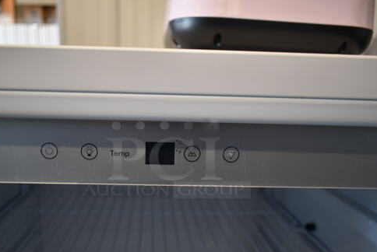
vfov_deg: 38.7
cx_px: 164
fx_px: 356
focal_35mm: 34
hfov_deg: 55.6
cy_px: 157
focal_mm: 18
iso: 280
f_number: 3.5
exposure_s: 1/30
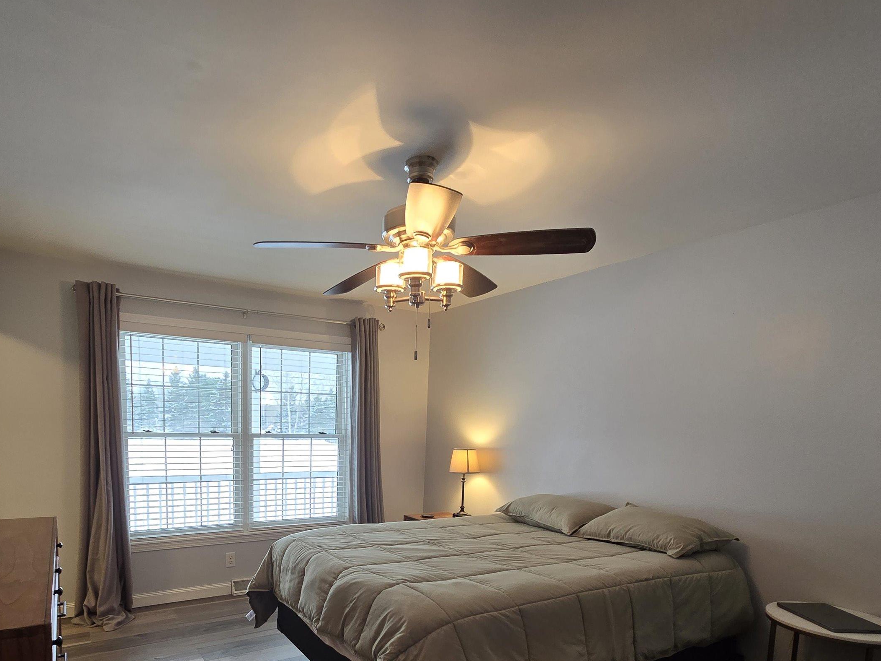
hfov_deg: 83.4
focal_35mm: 19
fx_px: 484
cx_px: 345
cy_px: 478
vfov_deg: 65.4
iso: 160
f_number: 2.2
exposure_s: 1/60
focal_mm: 2.2
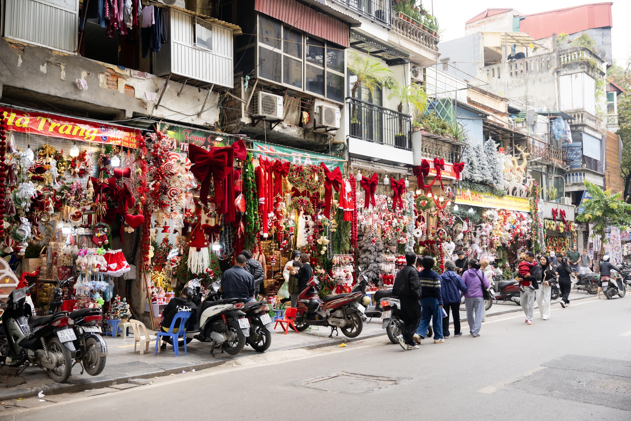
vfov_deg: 38.4
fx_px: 605
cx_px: 316
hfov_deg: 55.1
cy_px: 210
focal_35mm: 34
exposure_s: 1/320
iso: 200
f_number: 2.8
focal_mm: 34.5
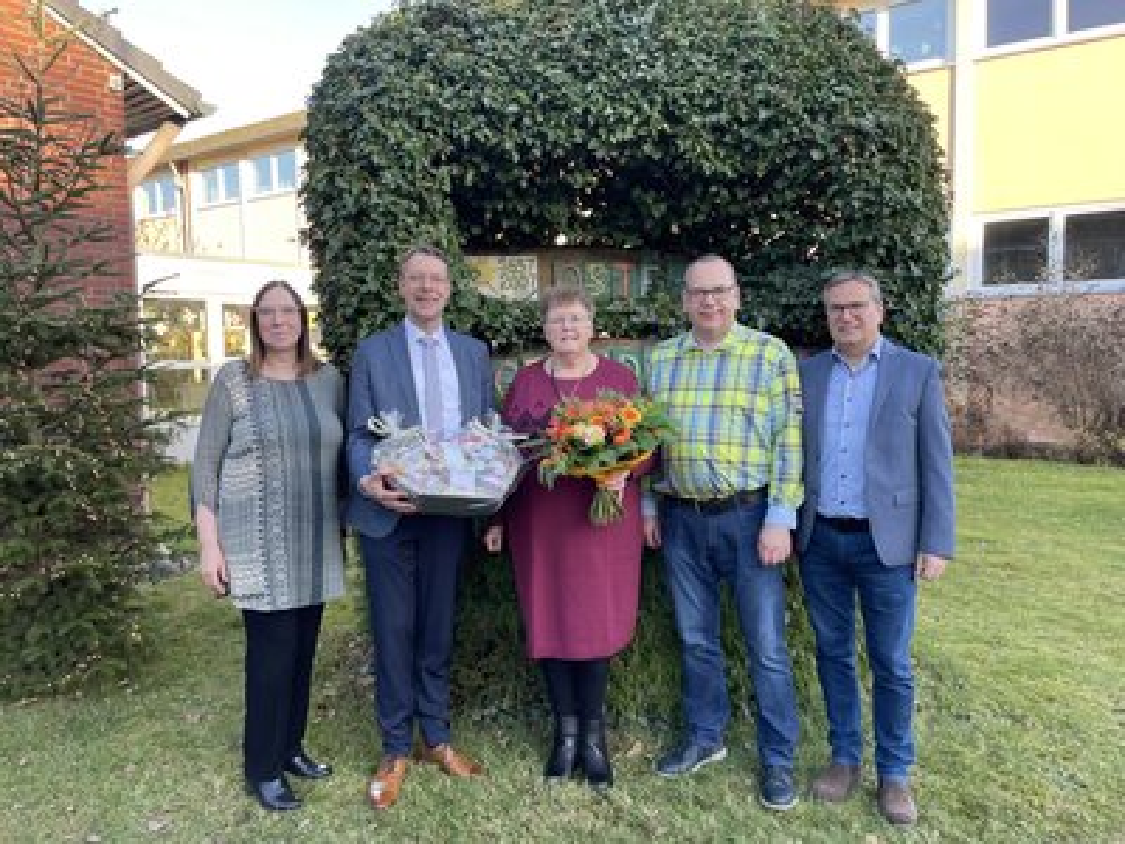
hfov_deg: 67.3
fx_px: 845
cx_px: 562
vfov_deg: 53.1
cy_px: 422
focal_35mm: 26
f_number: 1.6
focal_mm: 4.2
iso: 32
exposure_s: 1/147
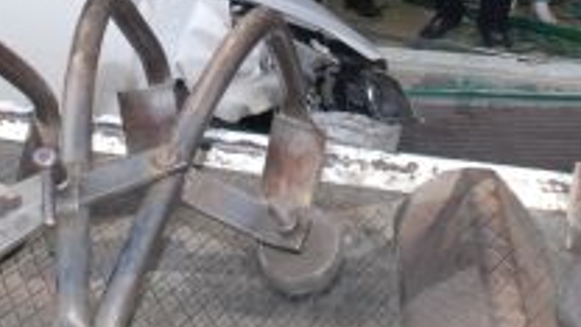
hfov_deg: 22.0
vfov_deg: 12.2
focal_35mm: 97
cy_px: -45
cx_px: 268
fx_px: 1494
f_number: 10
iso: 1000
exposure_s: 1/200
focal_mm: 20
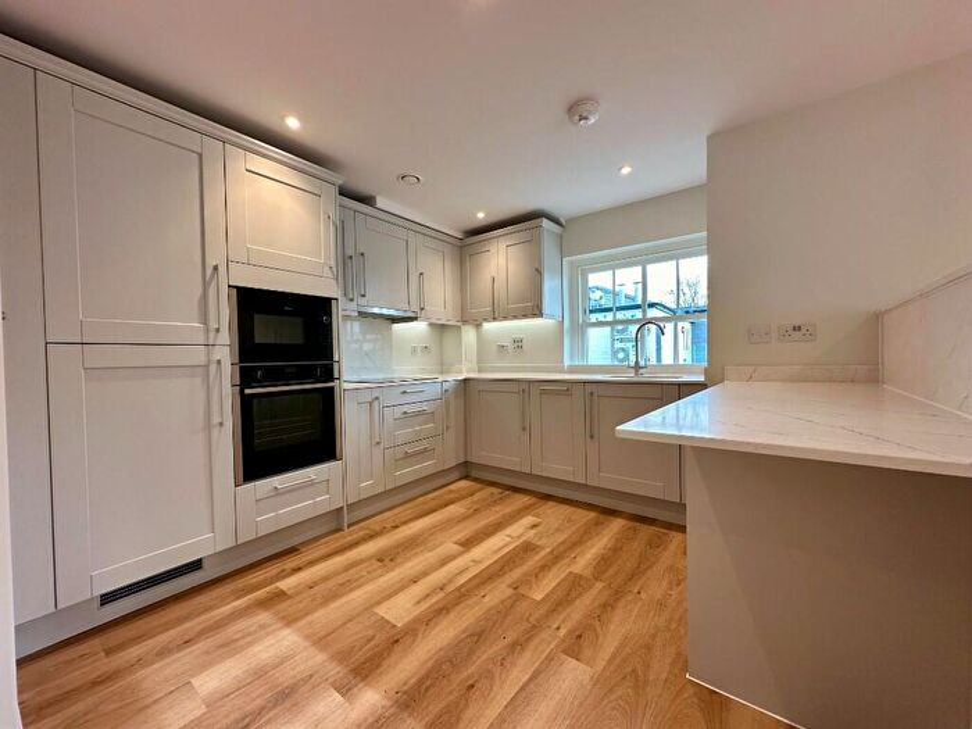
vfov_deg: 85.7
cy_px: 364
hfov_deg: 102.1
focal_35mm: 14
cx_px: 486
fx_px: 393
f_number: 2.2
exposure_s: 1/100
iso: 125
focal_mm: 2.22
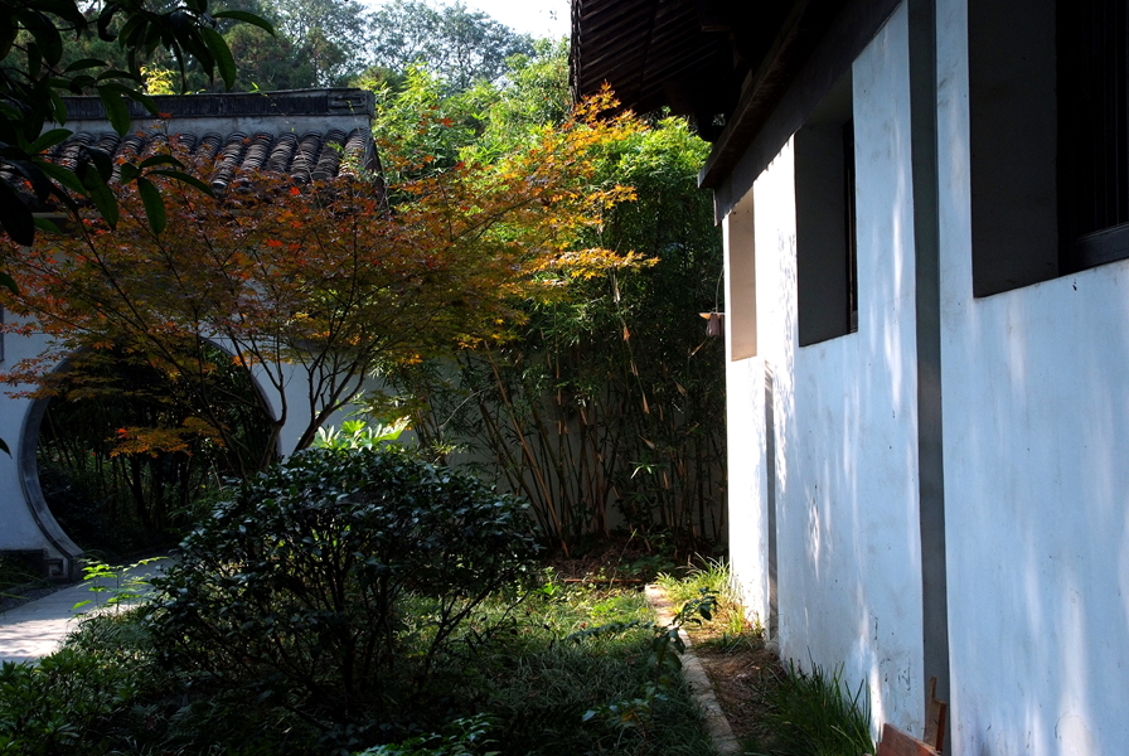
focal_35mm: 48
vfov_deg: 28.2
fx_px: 1507
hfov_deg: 41.1
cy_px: 378
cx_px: 564
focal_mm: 32
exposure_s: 1/320
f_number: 9
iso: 400
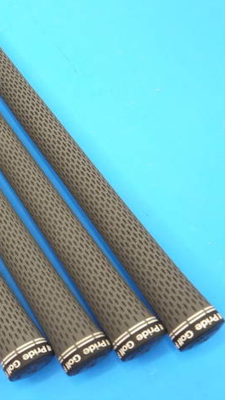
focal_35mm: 68
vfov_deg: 31.0
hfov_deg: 17.0
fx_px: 722
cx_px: -36
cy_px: 197
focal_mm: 23
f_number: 4.4
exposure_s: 1/100
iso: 800
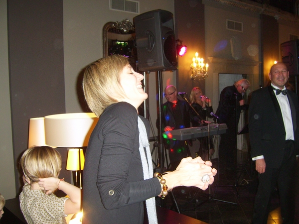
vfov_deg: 37.7
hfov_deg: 49.0
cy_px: 112
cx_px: 150
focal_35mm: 38
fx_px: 328
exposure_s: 1/30
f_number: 2.8
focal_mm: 7.8
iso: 150
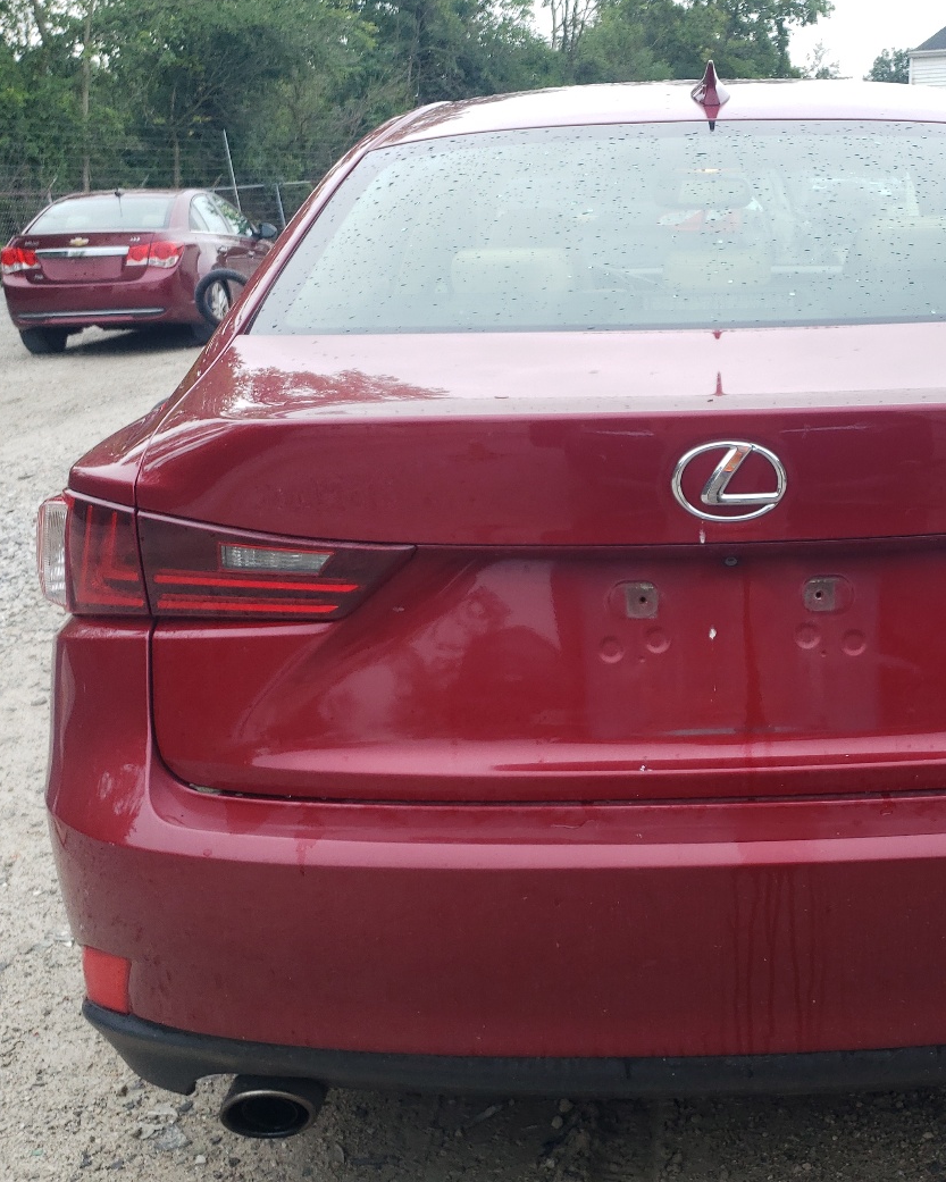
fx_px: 1365
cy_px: 664
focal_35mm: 39
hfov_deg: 37.0
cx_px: 747
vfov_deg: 46.7
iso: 50
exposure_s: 1/147
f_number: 1.5
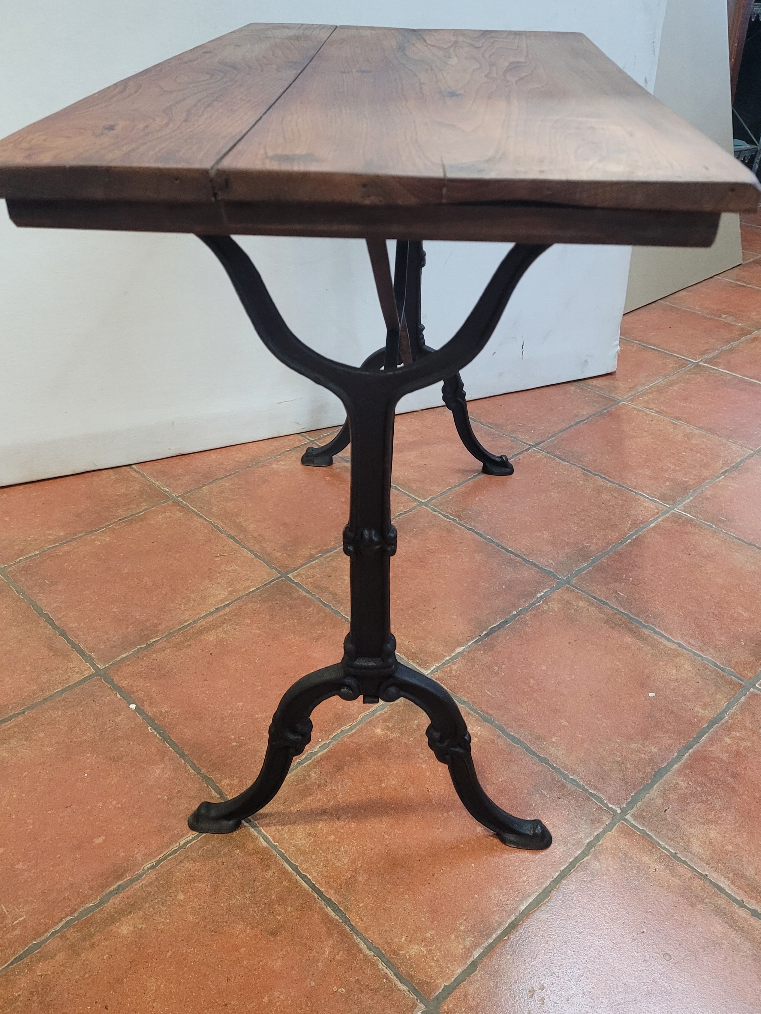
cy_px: 510
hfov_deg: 45.4
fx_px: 909
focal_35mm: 31
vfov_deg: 58.4
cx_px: 387
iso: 500
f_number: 1.8
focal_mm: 5.4
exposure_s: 1/50
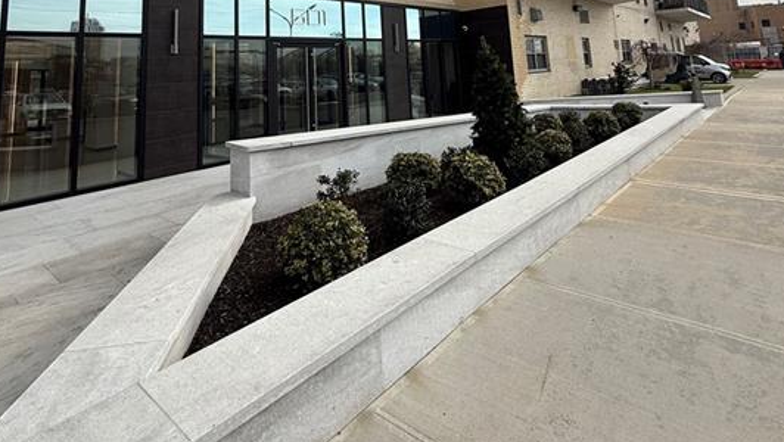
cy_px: 0
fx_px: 458
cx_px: 382
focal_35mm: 22
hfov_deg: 81.2
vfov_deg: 44.0
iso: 50
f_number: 2.2
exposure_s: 1/809
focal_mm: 2.22
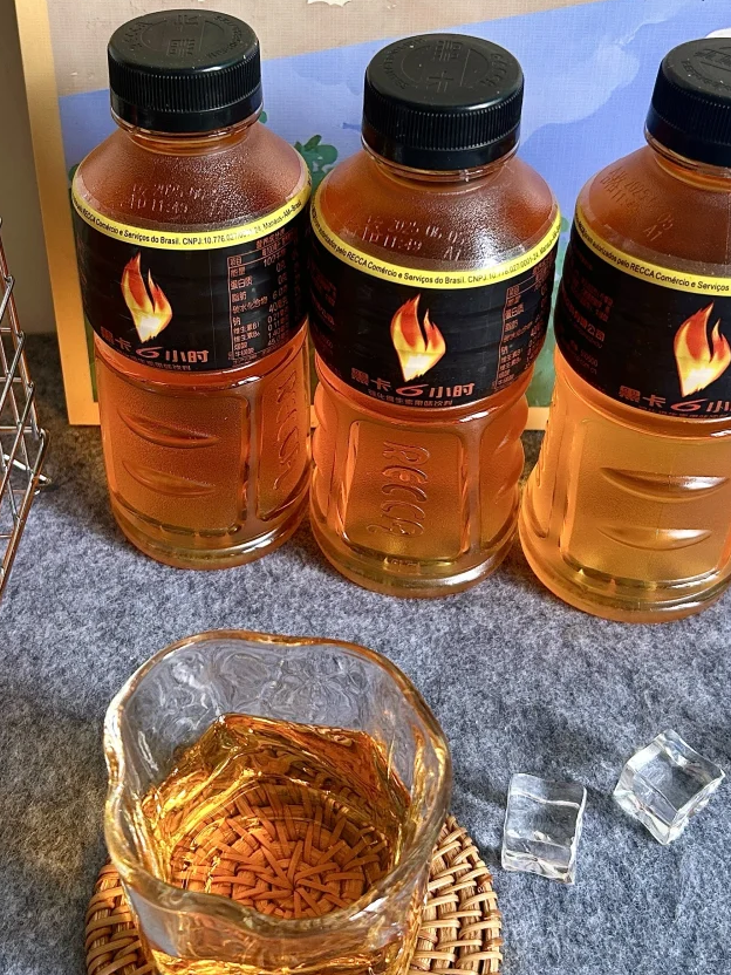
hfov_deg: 32.1
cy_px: 424
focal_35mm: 45
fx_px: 1267
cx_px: 288
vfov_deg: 42.0
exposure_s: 1/121
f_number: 1.5
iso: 80
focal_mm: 5.7
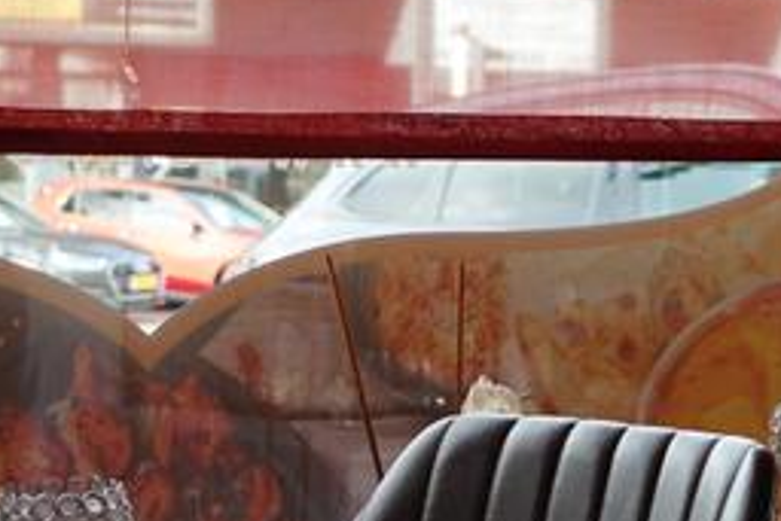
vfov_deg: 11.6
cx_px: 397
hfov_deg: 17.3
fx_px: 2561
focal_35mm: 118
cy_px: 420
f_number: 4
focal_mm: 28
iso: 100
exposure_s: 1/60
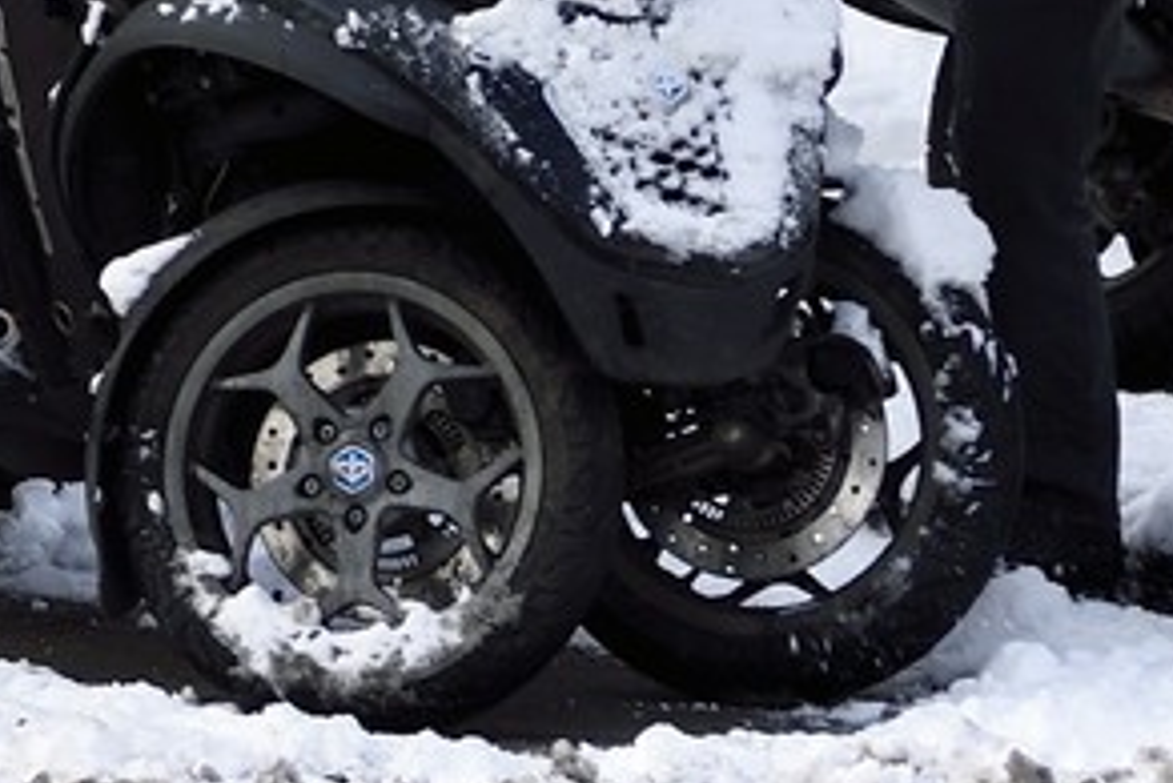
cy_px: -1337
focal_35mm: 383
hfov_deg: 5.3
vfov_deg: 3.5
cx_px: -1241
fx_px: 12485
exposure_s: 1/200
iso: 200
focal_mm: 70
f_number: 9
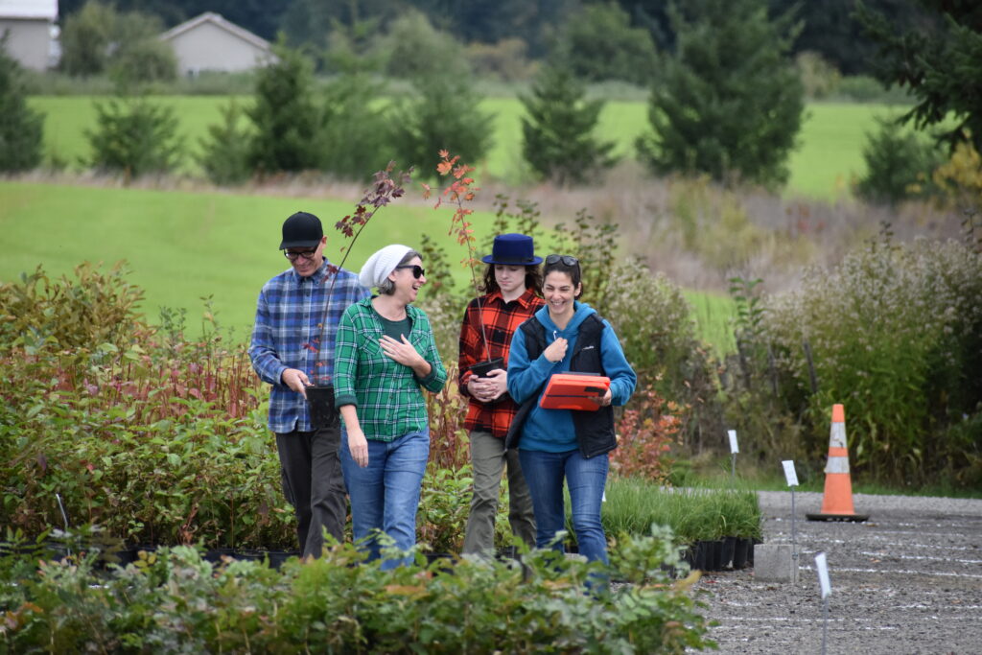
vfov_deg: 3.1
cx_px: 491
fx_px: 12276
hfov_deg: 4.6
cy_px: 328
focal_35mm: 450
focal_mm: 300
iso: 800
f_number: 6.3
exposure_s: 1/1250
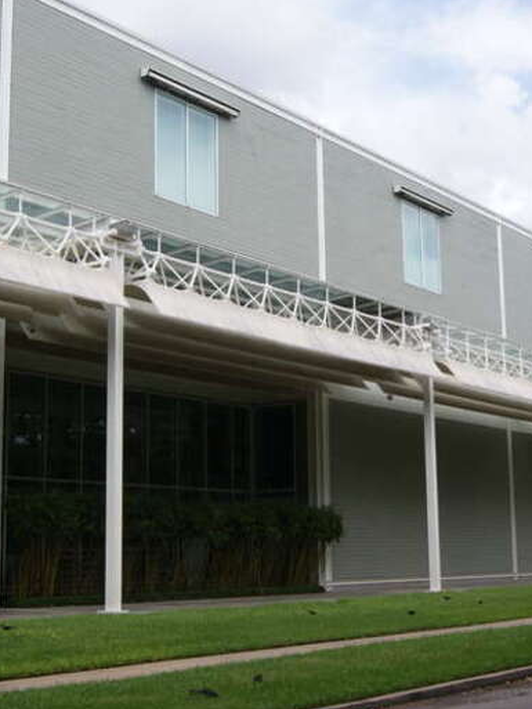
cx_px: 251
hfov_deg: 27.0
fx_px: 1106
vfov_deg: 35.5
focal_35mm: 54
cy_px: 343
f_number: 10
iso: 100
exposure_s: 1/80
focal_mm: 24
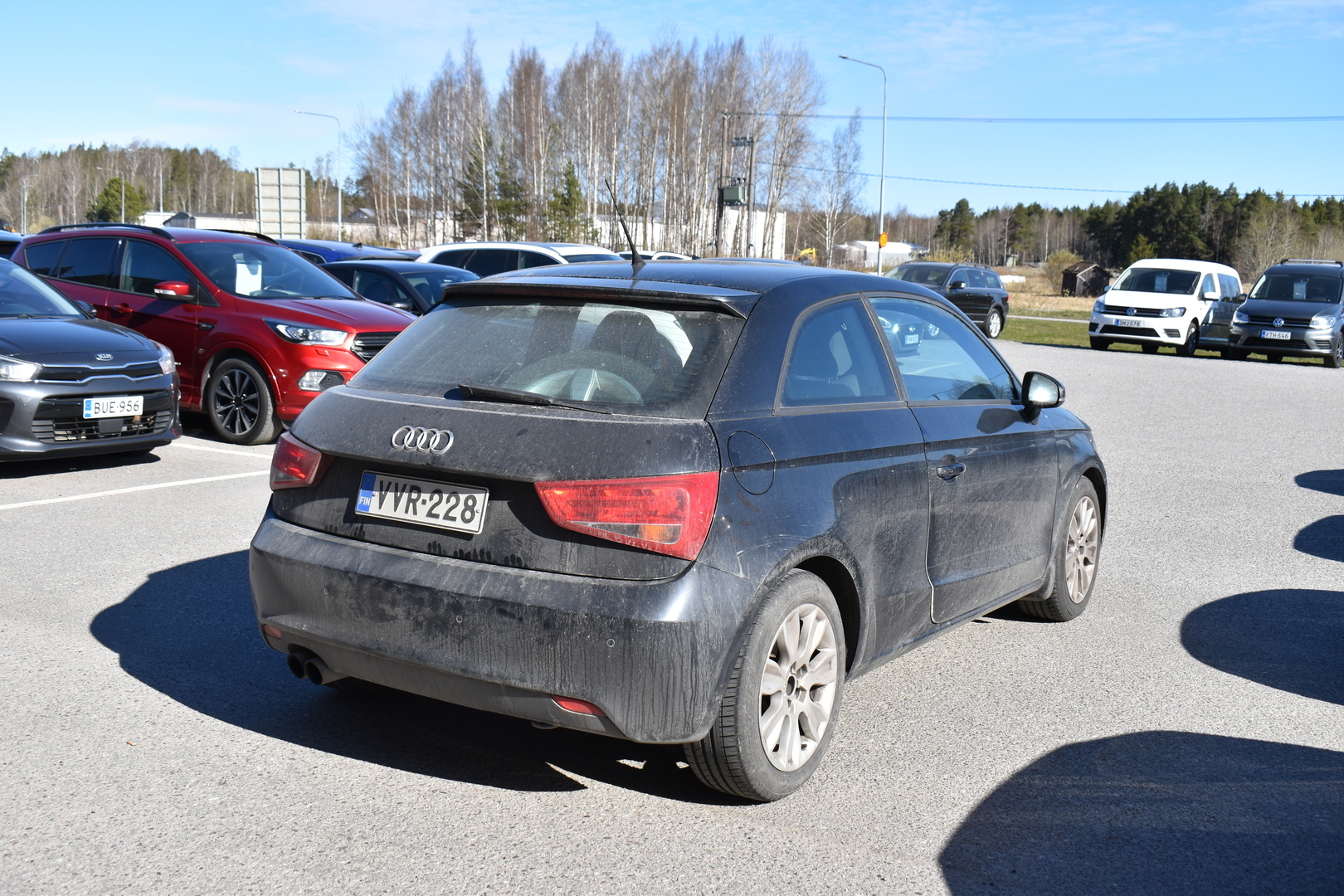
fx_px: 1400
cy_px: 448
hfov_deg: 51.3
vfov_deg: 35.5
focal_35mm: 38
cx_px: 672
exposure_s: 1/500
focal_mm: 25
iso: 200
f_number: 8
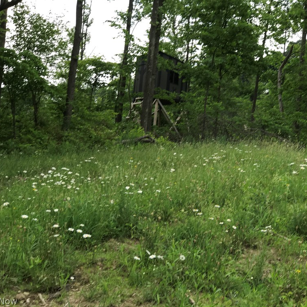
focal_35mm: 68
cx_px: 182
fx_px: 682
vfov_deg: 25.4
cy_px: 152
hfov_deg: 25.3
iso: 20
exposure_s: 1/339
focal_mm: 6.6
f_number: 2.8
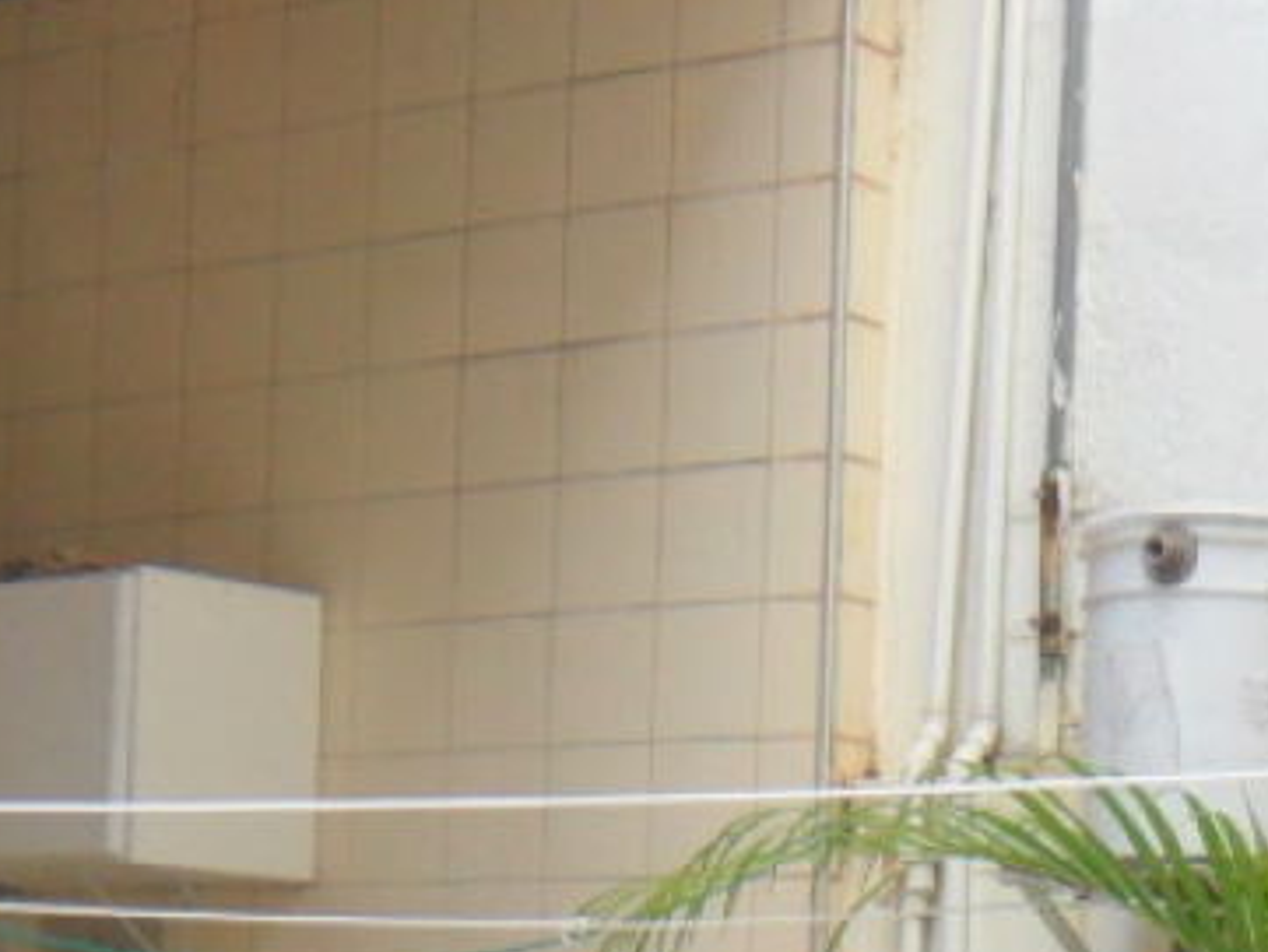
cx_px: 899
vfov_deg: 11.5
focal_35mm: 124
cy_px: 1426
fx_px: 4544
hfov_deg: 15.8
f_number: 3
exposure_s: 1/180
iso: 80
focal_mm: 6.3
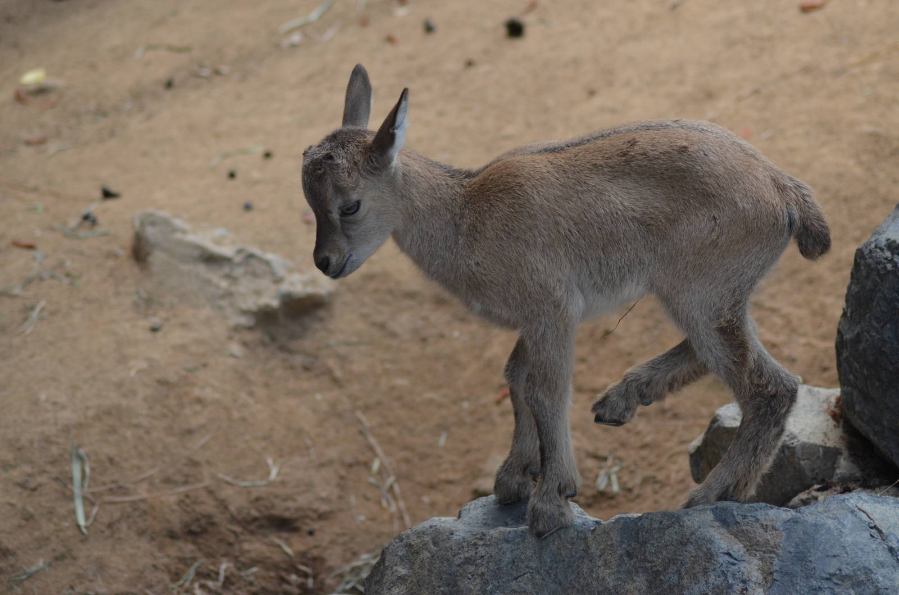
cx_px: 450
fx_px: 7290
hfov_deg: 7.1
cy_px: 298
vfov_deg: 4.7
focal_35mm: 292
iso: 800
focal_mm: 195
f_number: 4.8
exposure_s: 1/800
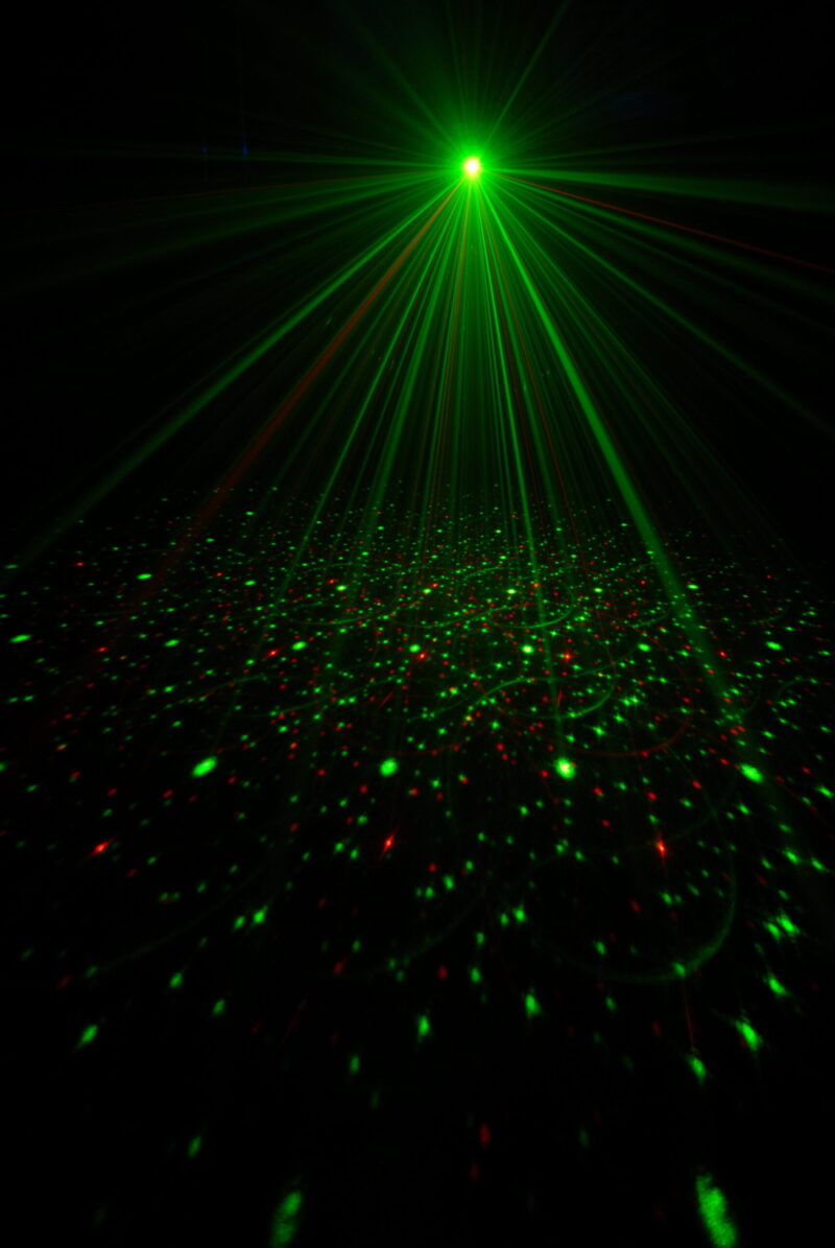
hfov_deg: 41.8
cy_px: 624
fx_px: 1093
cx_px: 418
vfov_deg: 59.4
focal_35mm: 32
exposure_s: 1
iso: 200
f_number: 2.8
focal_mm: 21
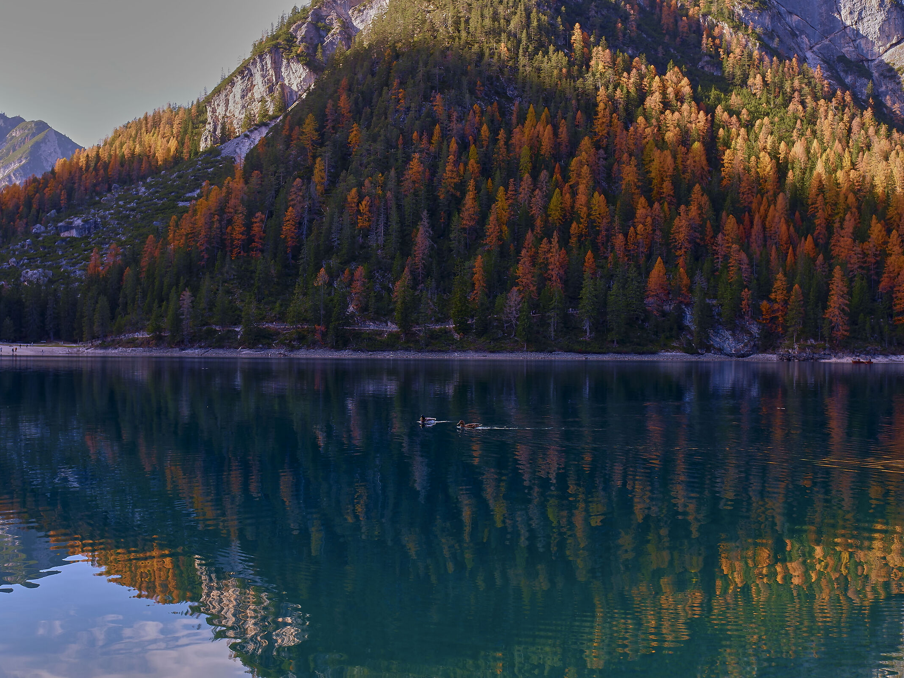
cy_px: 339
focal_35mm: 38
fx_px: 992
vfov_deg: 37.7
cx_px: 445
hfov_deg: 49.0
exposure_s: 1/125
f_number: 6.4
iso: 200
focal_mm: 23
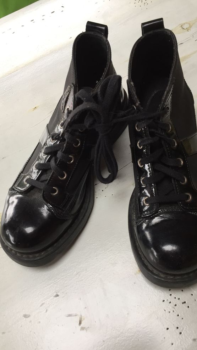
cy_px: 177
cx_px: 105
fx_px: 297
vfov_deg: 61.0
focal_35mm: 32
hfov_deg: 36.7
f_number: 2.2
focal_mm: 4.15
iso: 32
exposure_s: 1/33
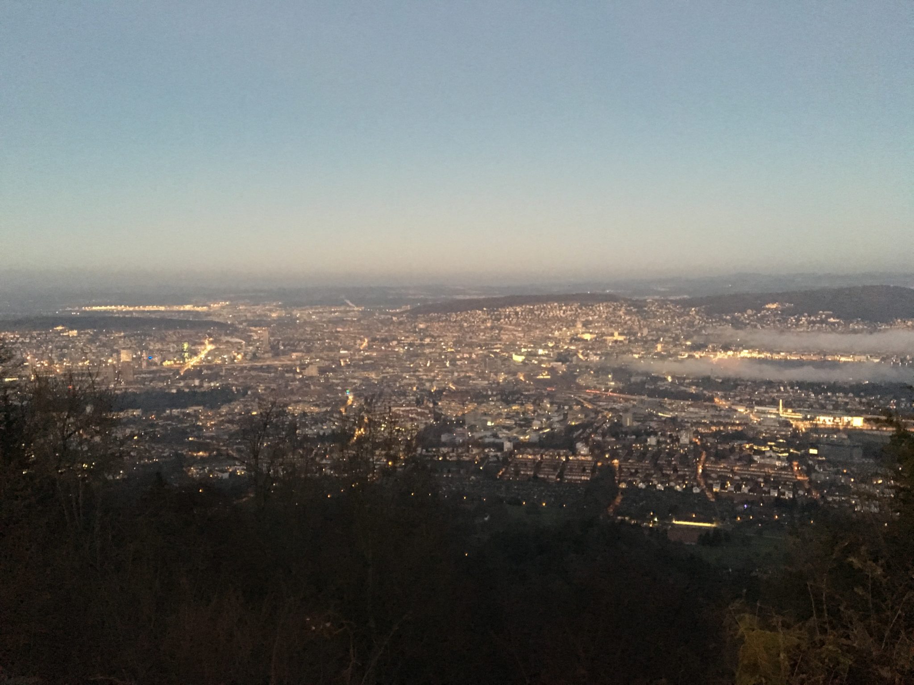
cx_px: 457
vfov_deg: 48.2
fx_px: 766
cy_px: 342
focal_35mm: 29
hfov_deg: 61.7
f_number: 2.2
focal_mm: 4.15
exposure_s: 1/17
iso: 800
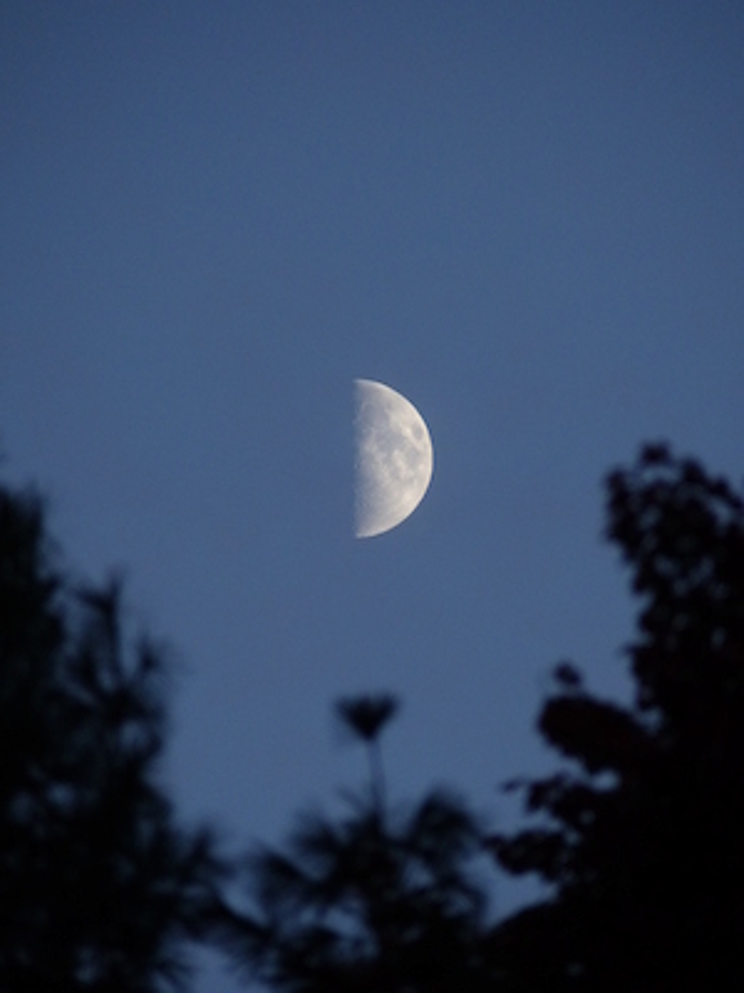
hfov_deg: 2.5
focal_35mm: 600
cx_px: 372
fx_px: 17194
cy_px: 496
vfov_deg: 3.3
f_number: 2.8
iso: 250
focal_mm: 108
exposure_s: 1/125
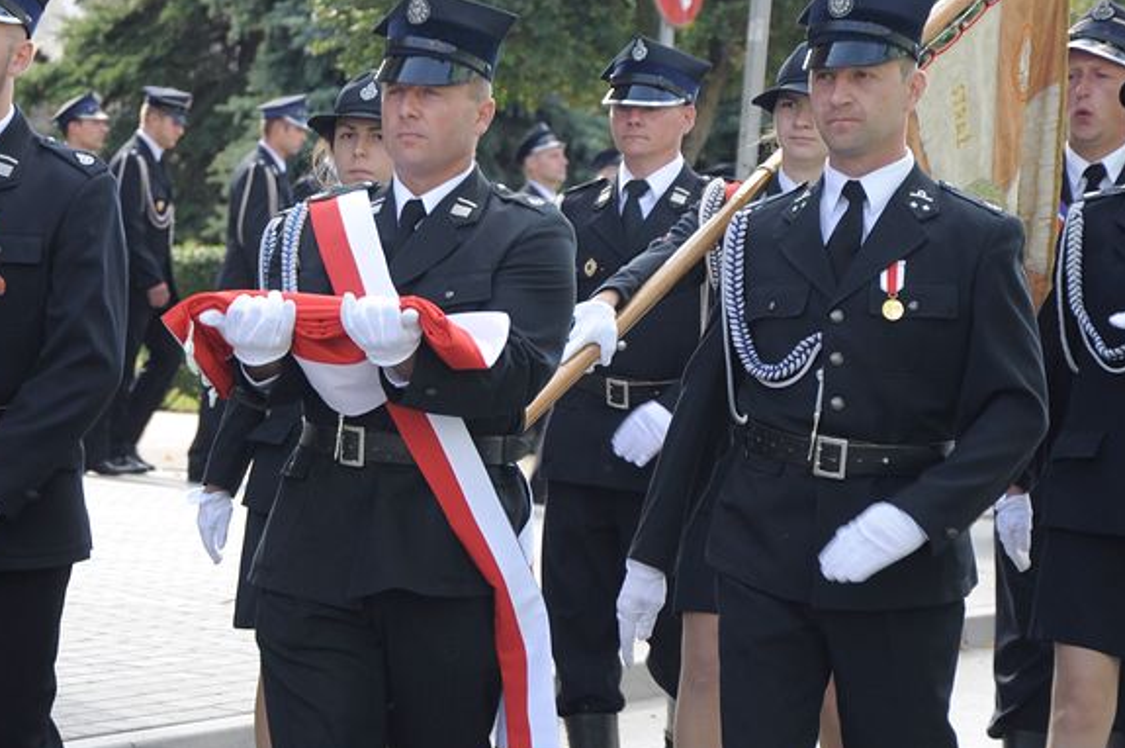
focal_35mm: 233
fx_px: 7265
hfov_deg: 8.9
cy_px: 326
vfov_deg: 5.9
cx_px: 399
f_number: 5.6
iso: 400
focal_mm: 105
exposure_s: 1/200
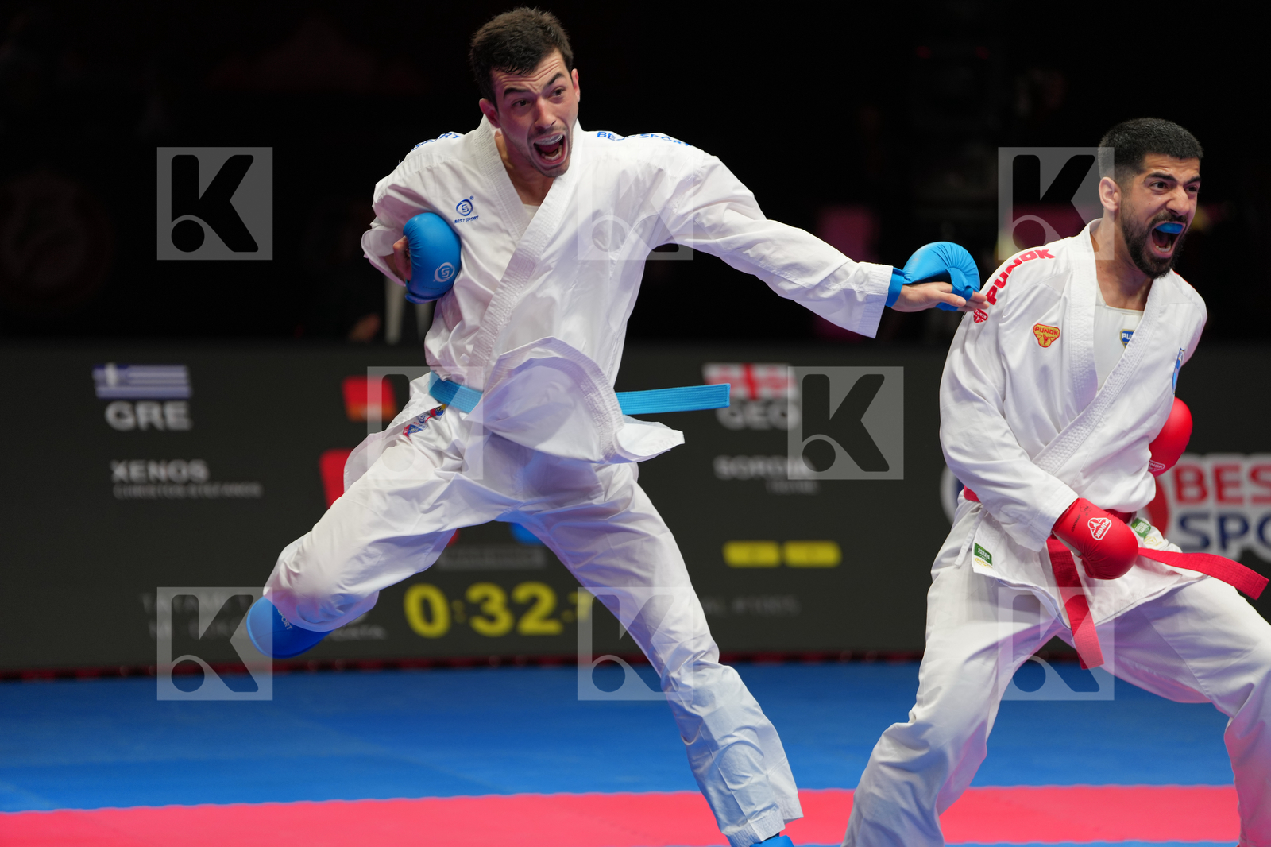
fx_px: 7059
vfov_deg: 6.9
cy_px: 424
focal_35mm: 200
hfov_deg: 10.3
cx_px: 636
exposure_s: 1/1000
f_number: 2.8
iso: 500
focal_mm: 200
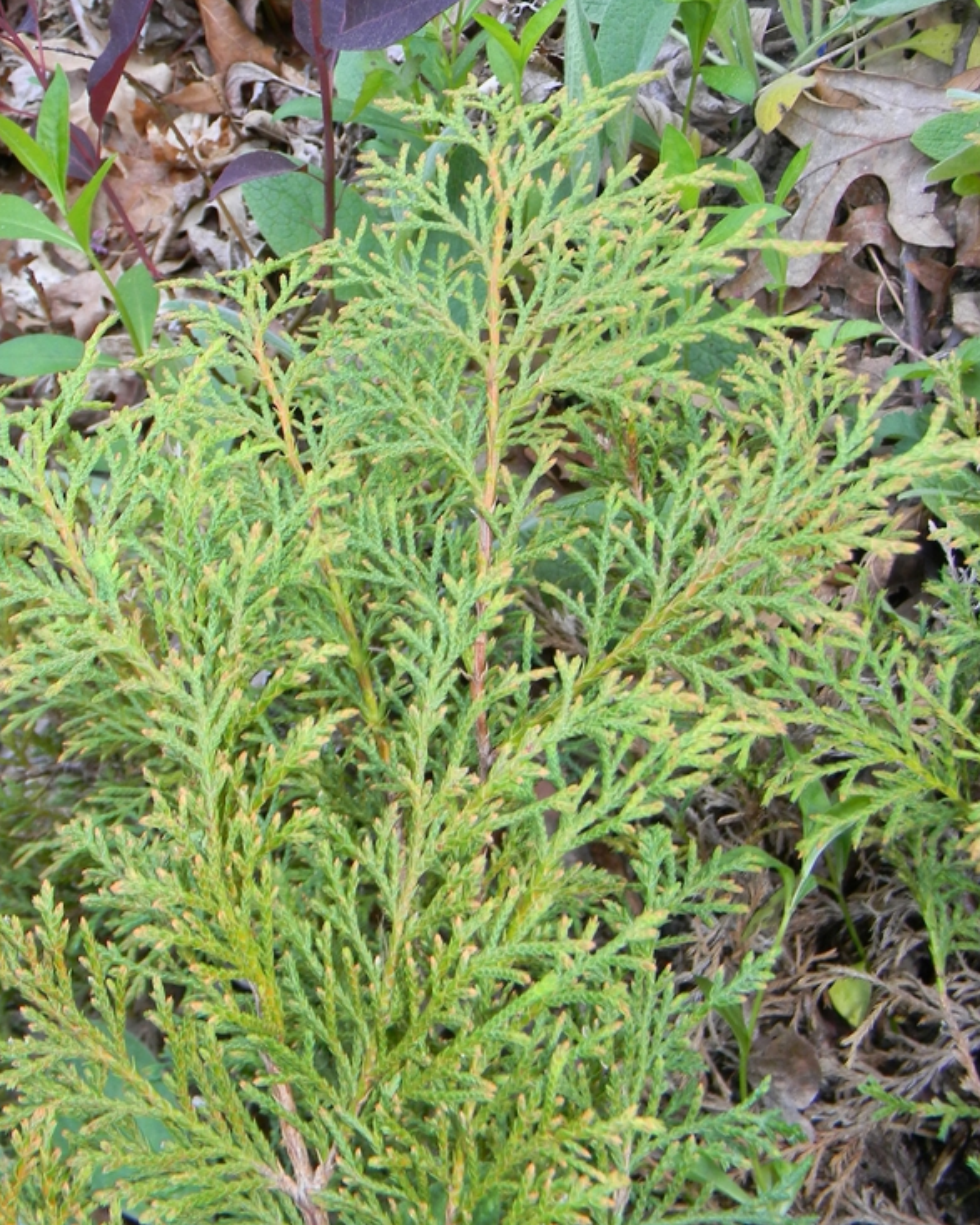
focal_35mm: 49
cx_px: 399
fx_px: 1777
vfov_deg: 37.8
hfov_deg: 30.8
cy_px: 447
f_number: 3.7
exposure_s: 1/30
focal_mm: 6.4
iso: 173
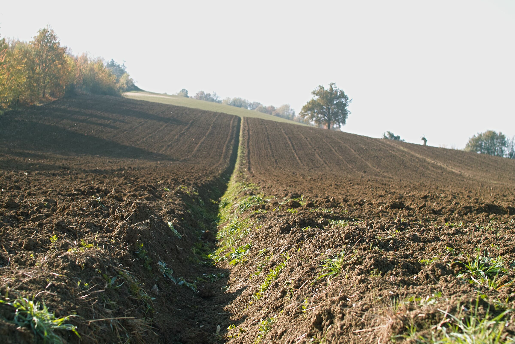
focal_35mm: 51
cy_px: 172
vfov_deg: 26.5
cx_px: 258
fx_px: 730
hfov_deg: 38.9
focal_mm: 30
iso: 50
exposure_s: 1/200
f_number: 4
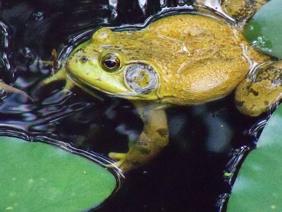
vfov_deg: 2.3
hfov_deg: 3.0
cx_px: 162
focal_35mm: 659
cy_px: 61
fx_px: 5367
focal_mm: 62
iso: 1600
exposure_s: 1/500
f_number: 4.8
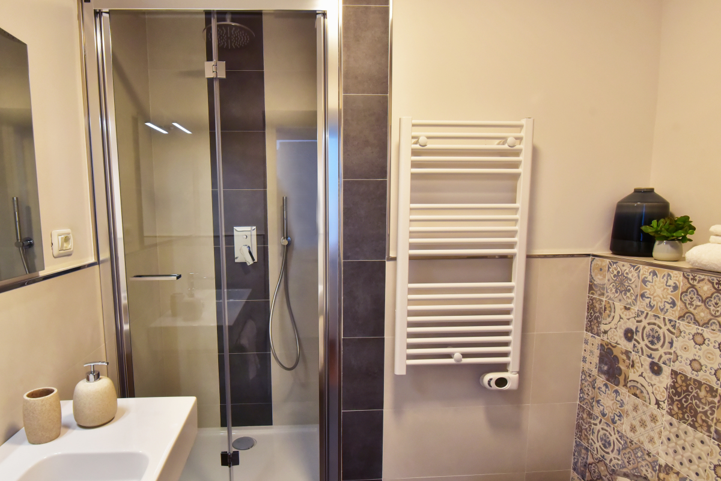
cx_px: 314
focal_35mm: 20
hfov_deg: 83.5
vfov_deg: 61.9
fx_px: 401
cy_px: 263
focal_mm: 16
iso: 1600
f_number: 6.3
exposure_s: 1/80
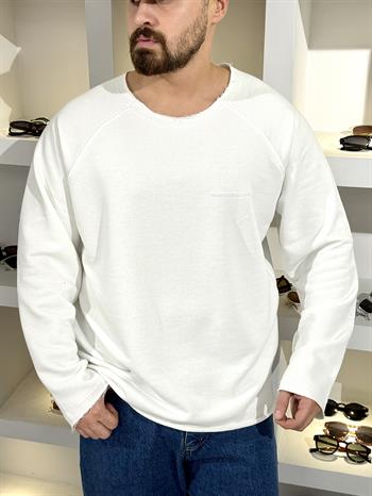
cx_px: 186
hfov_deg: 30.3
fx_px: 687
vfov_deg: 39.6
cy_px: 248
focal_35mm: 48
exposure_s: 1/100
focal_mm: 6.76
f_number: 1.78
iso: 50
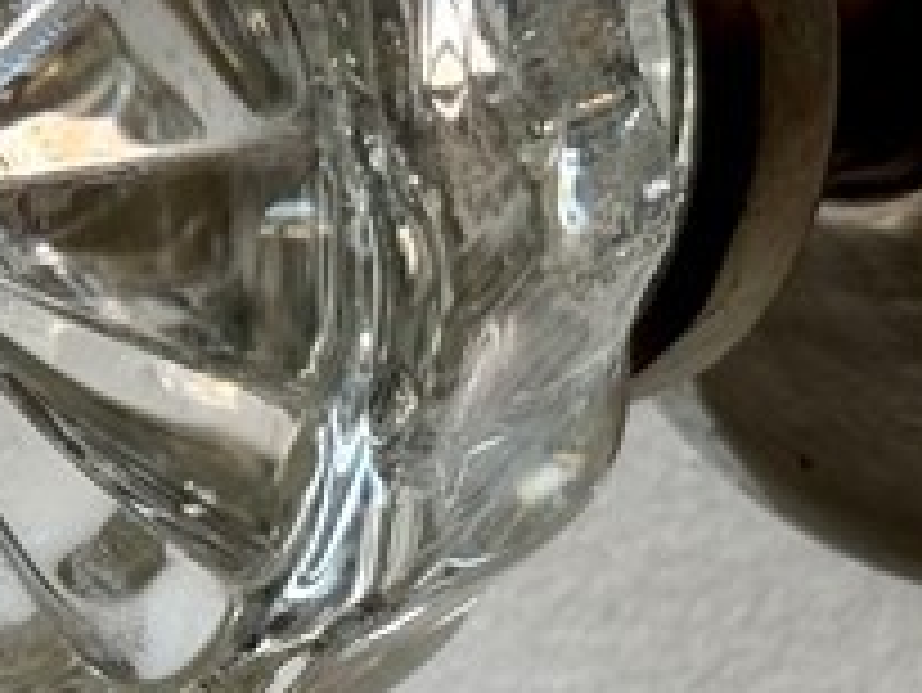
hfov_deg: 8.1
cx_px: -526
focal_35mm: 240
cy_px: 306
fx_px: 6396
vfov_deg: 6.2
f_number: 1.78
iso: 64
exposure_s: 1/120
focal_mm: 6.76
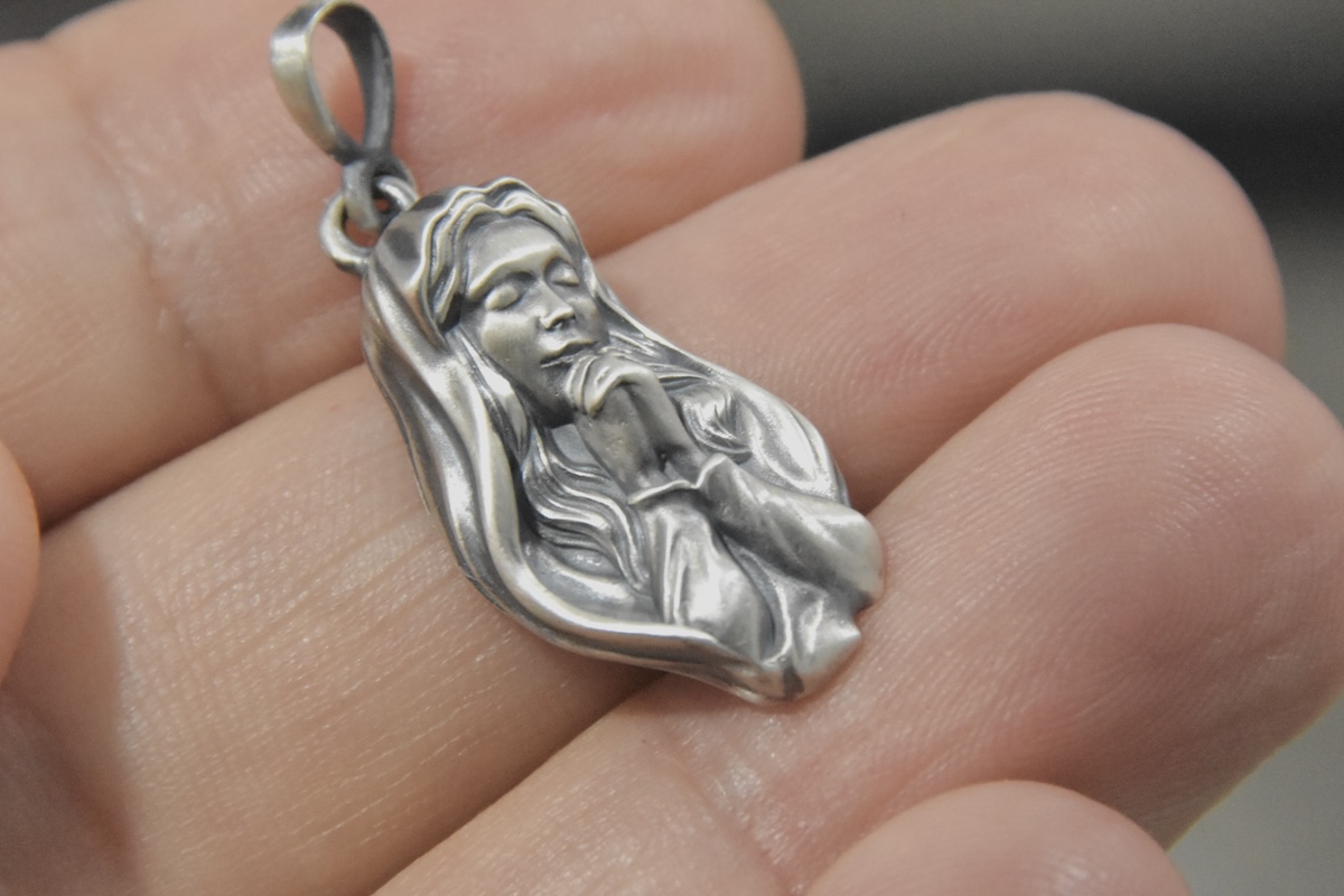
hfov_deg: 10.5
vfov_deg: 7.0
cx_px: 672
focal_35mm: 195
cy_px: 448
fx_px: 7279
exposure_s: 1/80
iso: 5600
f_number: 11
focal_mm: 130
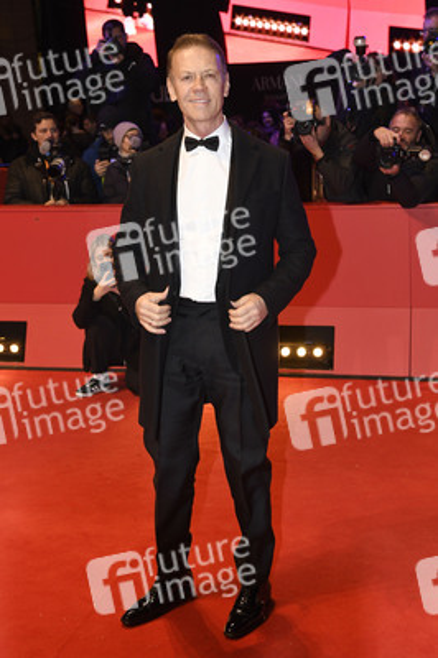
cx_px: 219
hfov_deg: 26.9
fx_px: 914
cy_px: 329
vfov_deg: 39.6
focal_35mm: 50
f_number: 5.6
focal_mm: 50
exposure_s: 1/200
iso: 1250
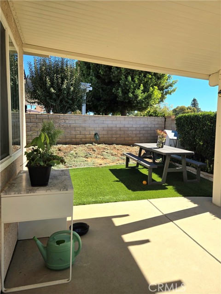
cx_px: 110
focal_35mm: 23
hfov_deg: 58.9
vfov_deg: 73.9
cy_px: 147
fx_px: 196
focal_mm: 5.4
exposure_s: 1/1111
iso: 25
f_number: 1.8
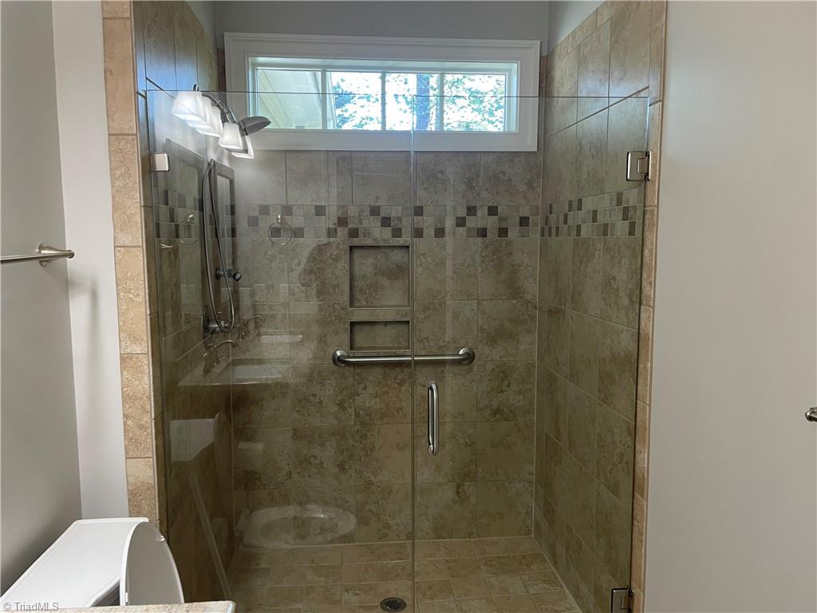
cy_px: 306
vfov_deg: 53.1
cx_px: 408
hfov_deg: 67.3
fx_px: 614
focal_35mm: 26
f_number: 1.6
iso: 125
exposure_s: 1/60
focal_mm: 4.2
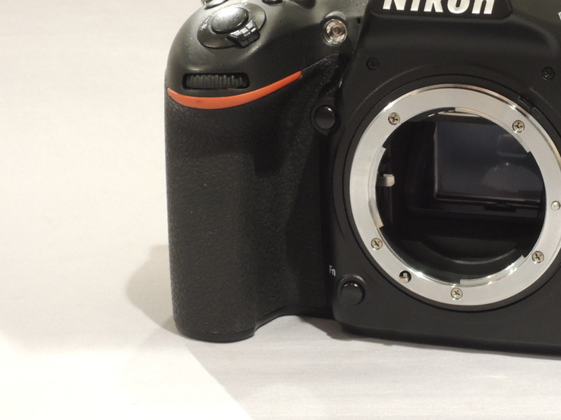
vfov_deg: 11.8
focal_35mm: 125
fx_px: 2025
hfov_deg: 15.7
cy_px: 156
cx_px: 431
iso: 400
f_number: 4.7
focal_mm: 13.8
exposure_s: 1/50
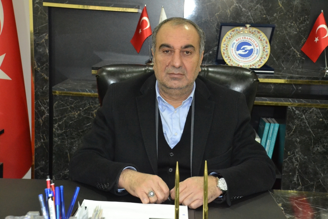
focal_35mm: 57
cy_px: 110
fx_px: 519
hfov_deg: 35.1
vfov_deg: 23.8
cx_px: 164
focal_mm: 38
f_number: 4.5
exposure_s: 1/60
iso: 3200
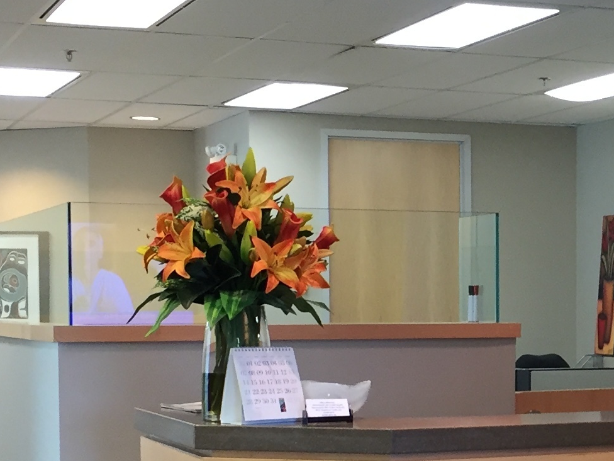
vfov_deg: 15.2
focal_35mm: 97
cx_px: 646
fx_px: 1721
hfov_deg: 19.5
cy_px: 363
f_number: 2.2
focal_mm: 4.15
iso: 64
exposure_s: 1/30
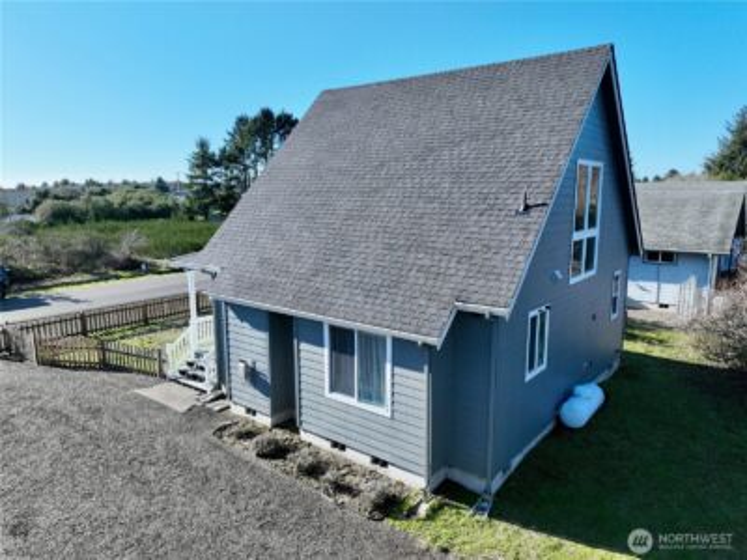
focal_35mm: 24
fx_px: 518
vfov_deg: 56.8
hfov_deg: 71.6
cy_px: 280
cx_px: 374
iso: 310
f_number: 2.8
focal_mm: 12.29
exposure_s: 1/2000
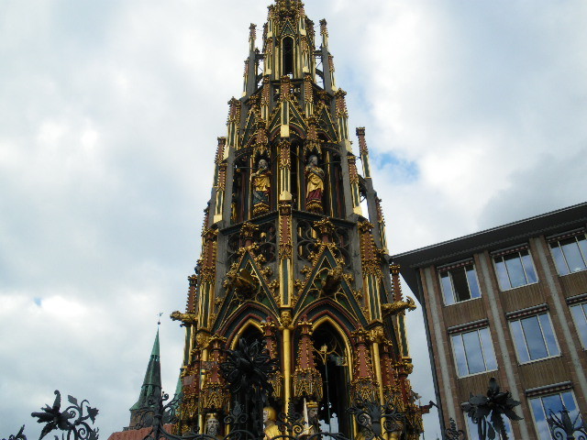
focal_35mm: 36
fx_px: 610
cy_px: 220
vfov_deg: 39.7
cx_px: 294
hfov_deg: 51.4
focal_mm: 6.3
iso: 64
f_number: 5.4
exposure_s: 1/160
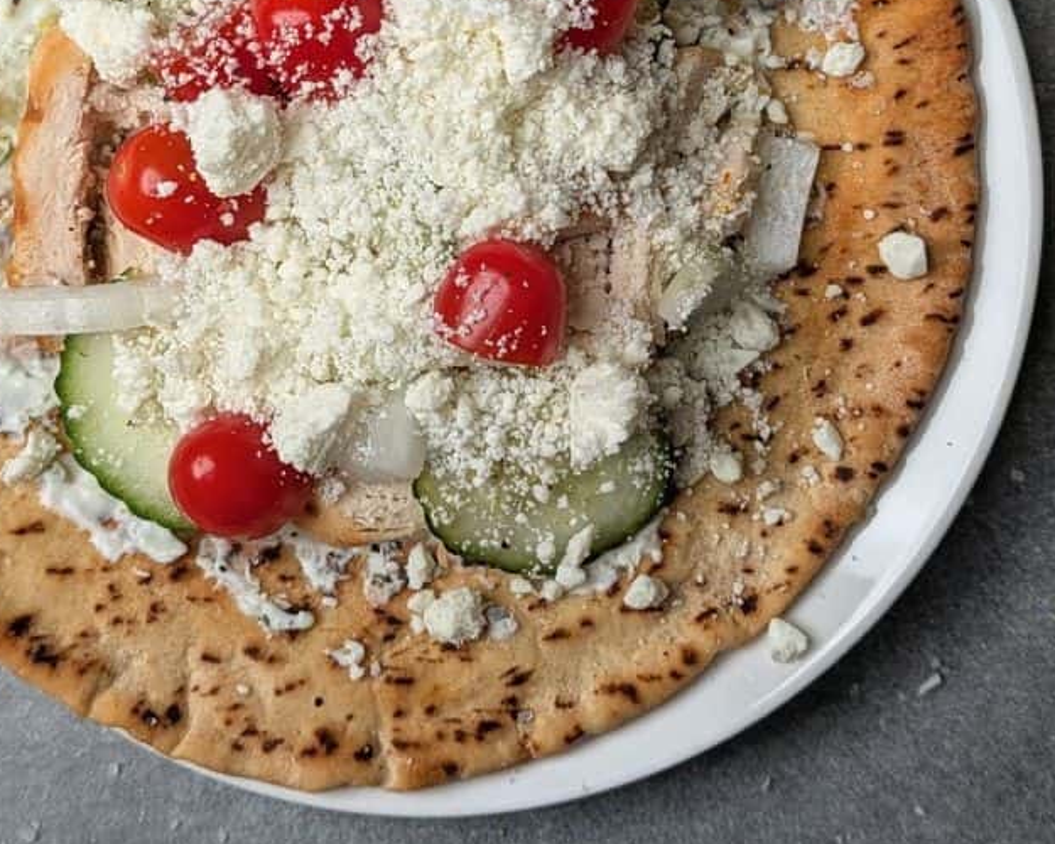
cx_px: 582
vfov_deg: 32.9
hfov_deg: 41.1
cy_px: 221
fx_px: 1405
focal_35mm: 45
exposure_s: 1/106
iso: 39
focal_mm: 6.9
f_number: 1.68
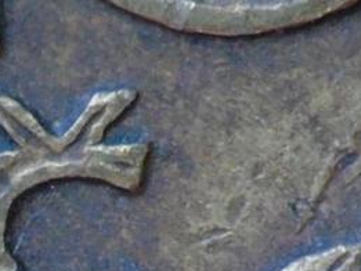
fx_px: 26647
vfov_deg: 0.6
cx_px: -53
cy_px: 343
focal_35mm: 2554
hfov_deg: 0.8
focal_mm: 74
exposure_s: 1/1.67
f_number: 7.2
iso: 80
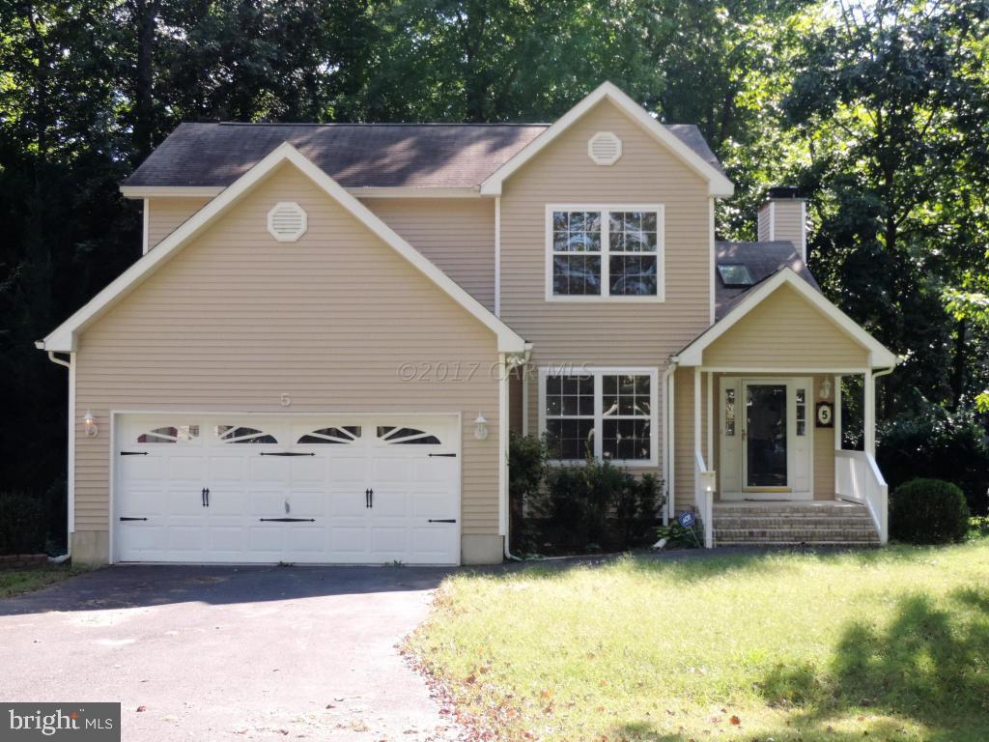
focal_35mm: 47
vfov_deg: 30.9
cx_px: 494
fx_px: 1343
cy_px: 371
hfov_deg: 40.4
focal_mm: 8.3
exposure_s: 1/800
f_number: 3.5
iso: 560
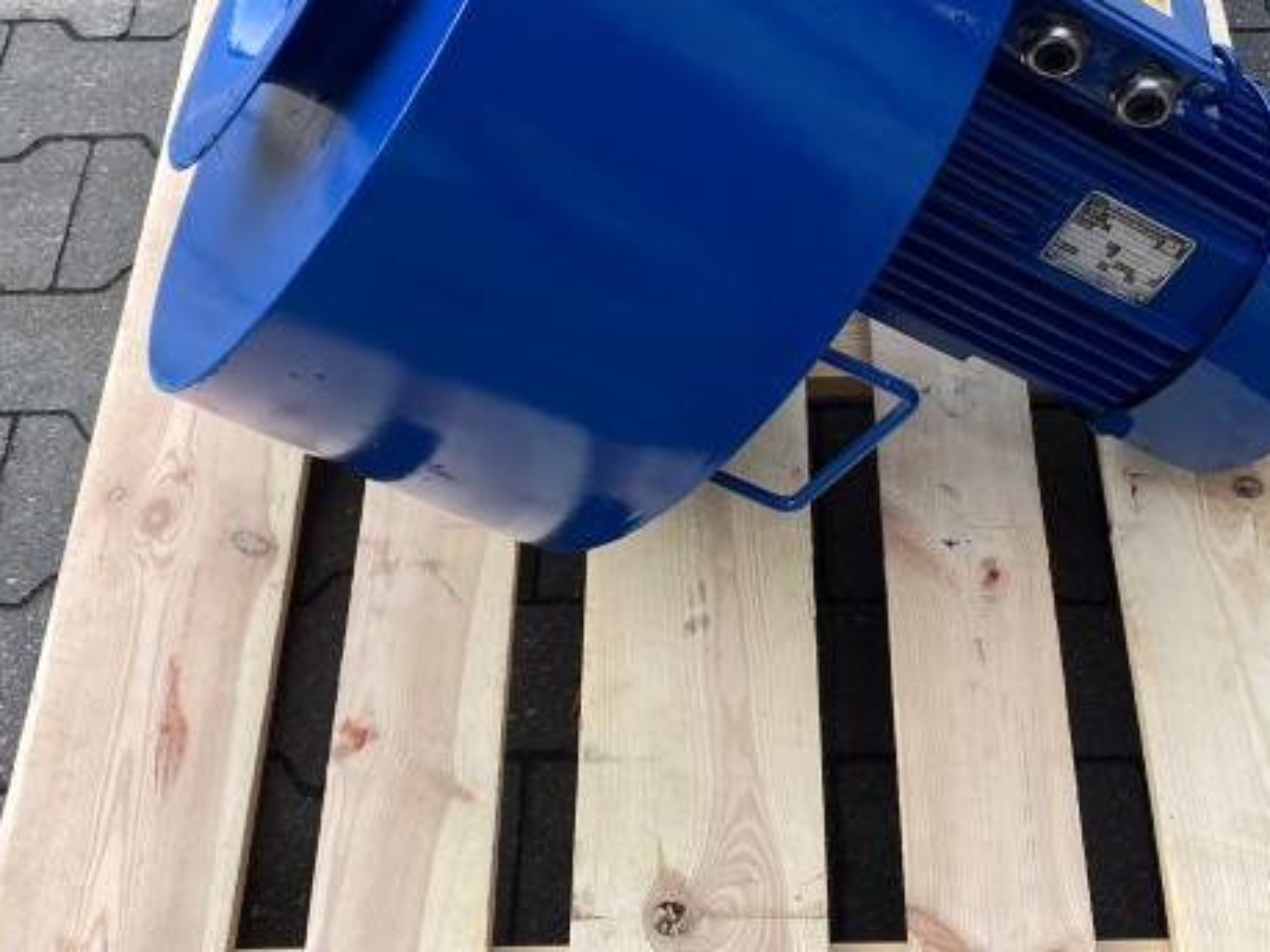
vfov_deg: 24.7
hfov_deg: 33.2
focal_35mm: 58
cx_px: 728
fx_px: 2127
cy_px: 155
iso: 32
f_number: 1.8
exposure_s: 1/123
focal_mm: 4.25
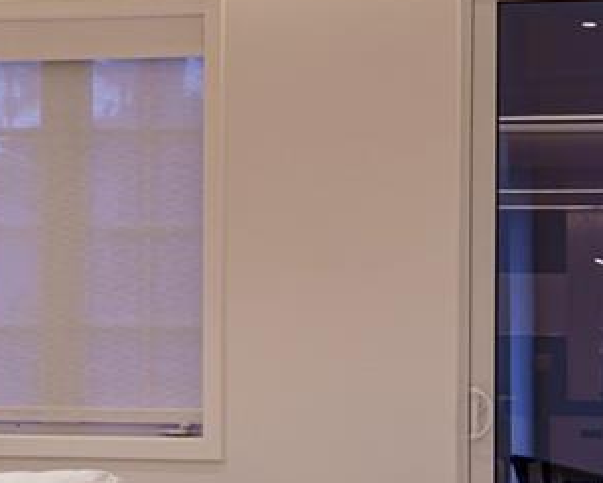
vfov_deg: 16.7
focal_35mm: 91
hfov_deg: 20.1
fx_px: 1625
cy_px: 434
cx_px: 654
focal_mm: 18
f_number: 6.3
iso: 100
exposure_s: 1/2.5
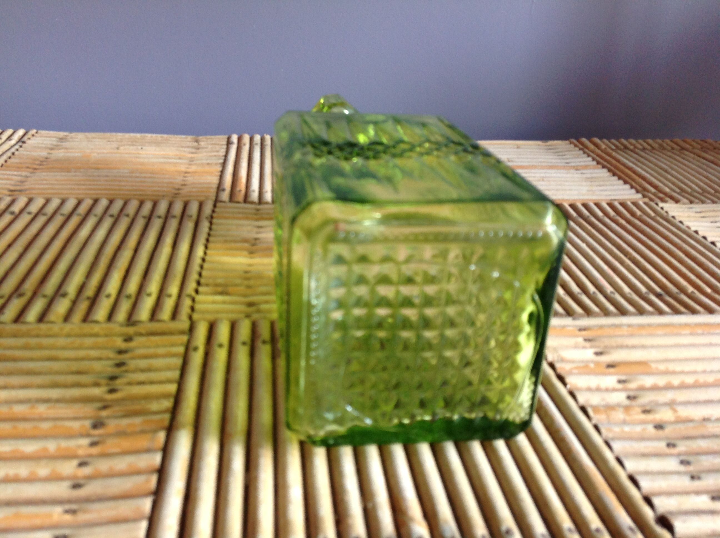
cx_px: 360
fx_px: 727
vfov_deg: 40.6
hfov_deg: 52.7
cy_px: 269
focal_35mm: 35
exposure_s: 1/15
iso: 100
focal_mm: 4.28
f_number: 2.4
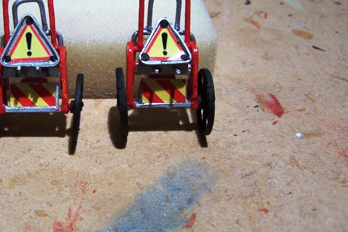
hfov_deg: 35.8
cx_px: 108
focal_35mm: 55
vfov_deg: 24.5
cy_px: 88
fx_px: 531
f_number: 2.8
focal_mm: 6.3
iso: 80
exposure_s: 1/30
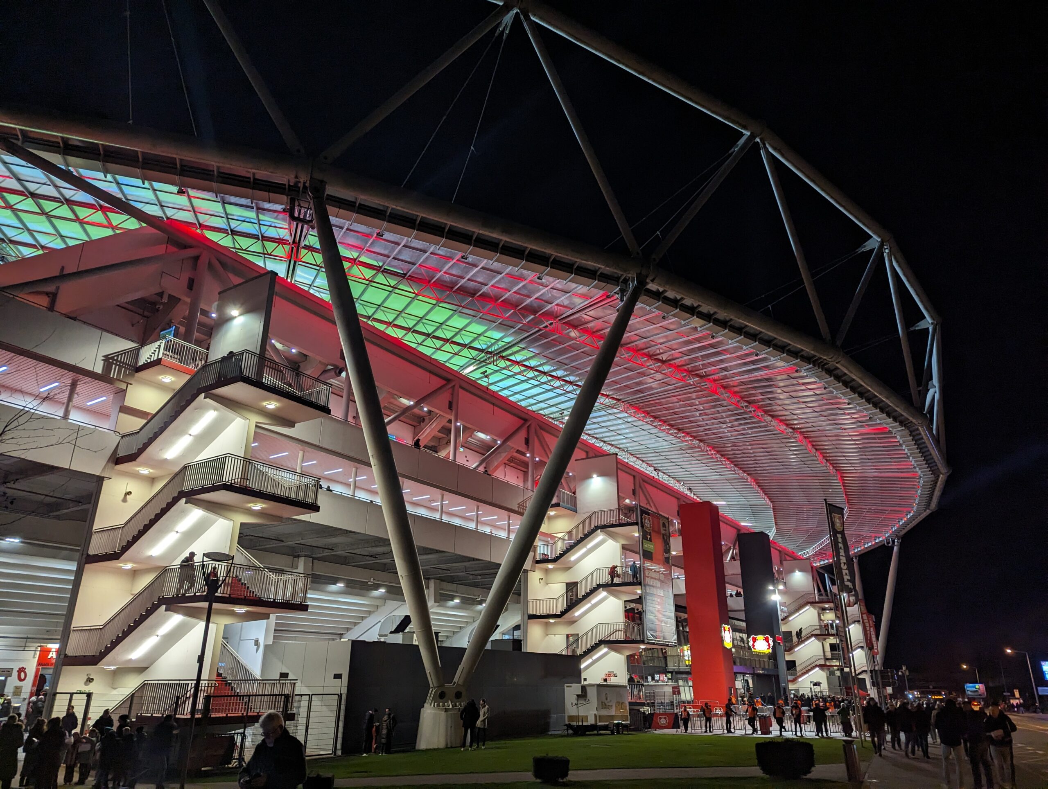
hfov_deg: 71.5
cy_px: 394
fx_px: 728
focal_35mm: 24
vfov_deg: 56.9
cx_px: 524
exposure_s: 1/137
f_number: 1.85
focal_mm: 6.81
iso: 375
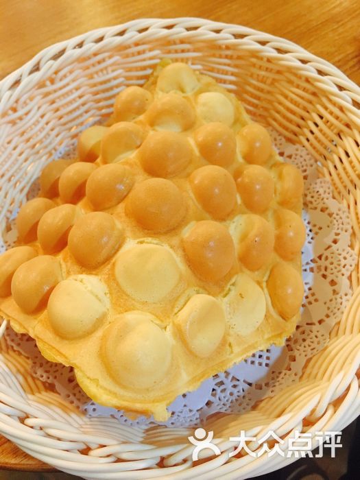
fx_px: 402
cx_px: 180
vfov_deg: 61.7
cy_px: 240
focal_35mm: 29
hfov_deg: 48.2
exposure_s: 1/8
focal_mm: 4.15
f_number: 2.2
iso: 125
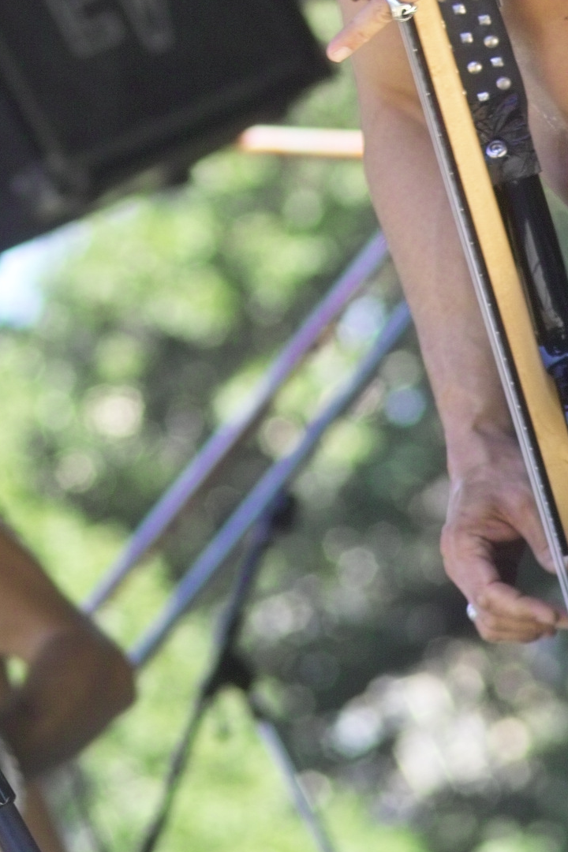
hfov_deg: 3.7
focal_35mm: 376
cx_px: 446
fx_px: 8898
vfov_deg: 5.5
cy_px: 134
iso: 200
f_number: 4
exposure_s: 1/180
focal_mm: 105
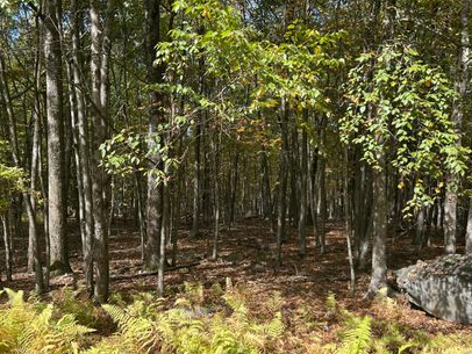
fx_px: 437
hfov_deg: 56.8
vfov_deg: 44.1
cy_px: 204
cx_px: 229
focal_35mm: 32
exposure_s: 1/840
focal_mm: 5.7
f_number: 1.5
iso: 50
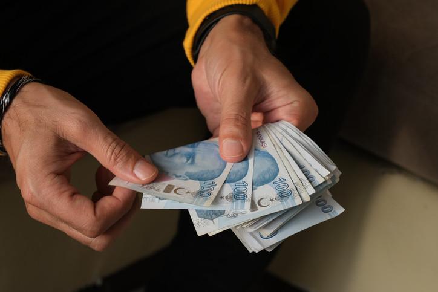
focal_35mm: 84
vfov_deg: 16.3
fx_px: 1022
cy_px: 146
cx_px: 219
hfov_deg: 24.2
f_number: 6.4
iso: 160
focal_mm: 56
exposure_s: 1/50
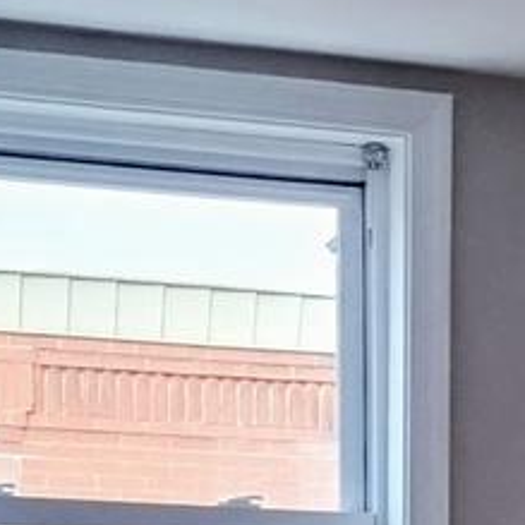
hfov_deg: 10.7
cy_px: 844
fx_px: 2660
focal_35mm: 155
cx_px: 888
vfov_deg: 10.8
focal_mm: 4.71
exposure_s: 1/120
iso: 102
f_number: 1.7
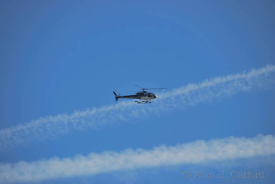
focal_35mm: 300
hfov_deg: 6.9
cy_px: 92
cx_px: 138
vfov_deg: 4.6
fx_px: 2294
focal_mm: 200
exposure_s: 1/200
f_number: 5.6
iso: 160
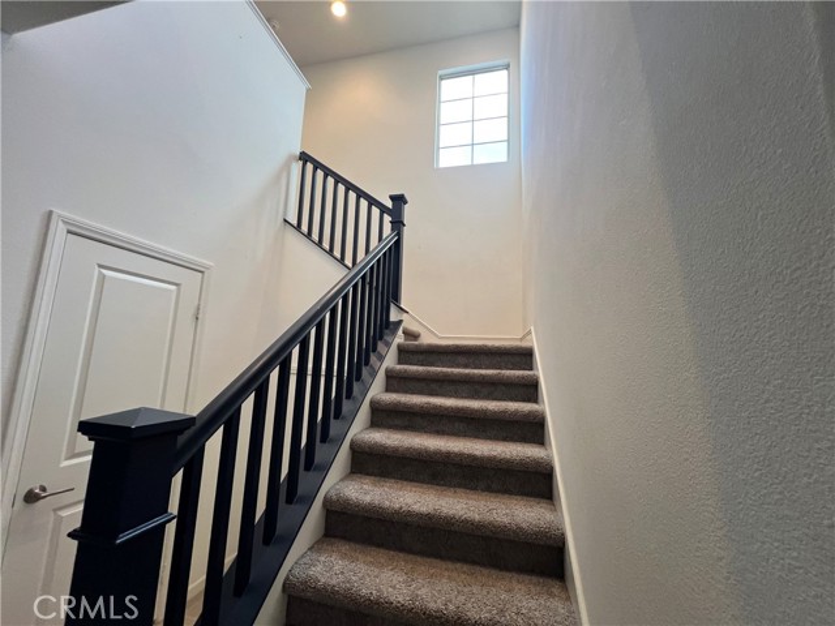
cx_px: 418
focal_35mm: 13
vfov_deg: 89.9
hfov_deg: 106.2
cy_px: 313
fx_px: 314
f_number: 1.8
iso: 200
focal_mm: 1.57
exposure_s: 1/120
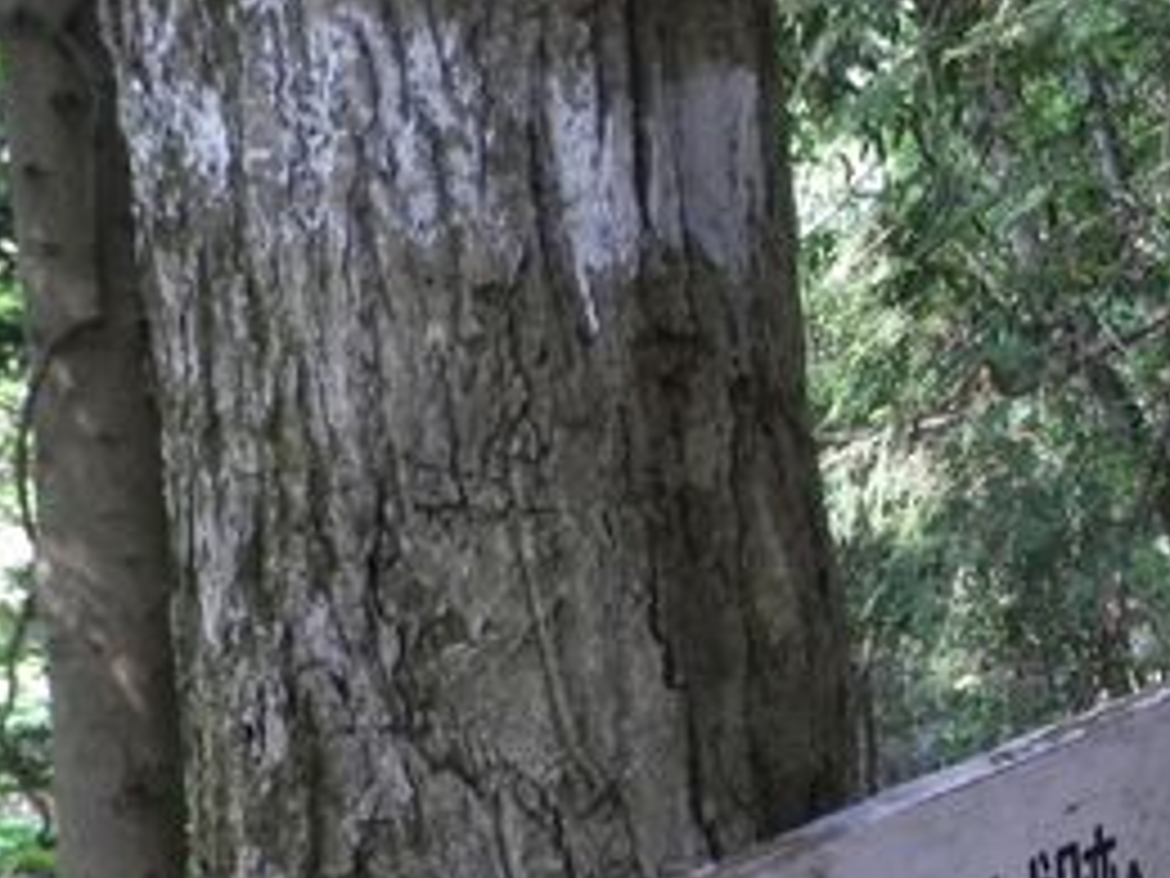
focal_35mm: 77
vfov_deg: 18.2
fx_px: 2603
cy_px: 1054
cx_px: 1566
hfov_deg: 22.4
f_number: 3
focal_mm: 4.5
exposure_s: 1/30
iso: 100
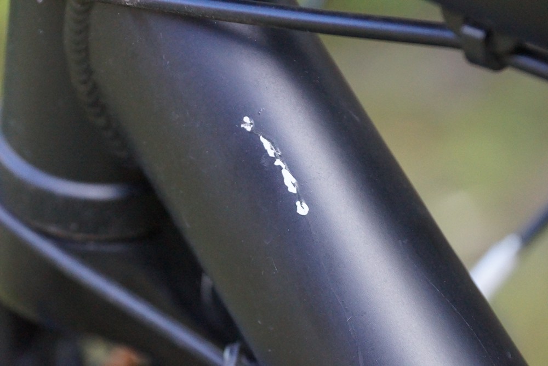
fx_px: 3083
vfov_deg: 6.8
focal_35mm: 202
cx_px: 274
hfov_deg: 10.2
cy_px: 183
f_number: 5.6
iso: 3200
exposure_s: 1/640
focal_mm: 135
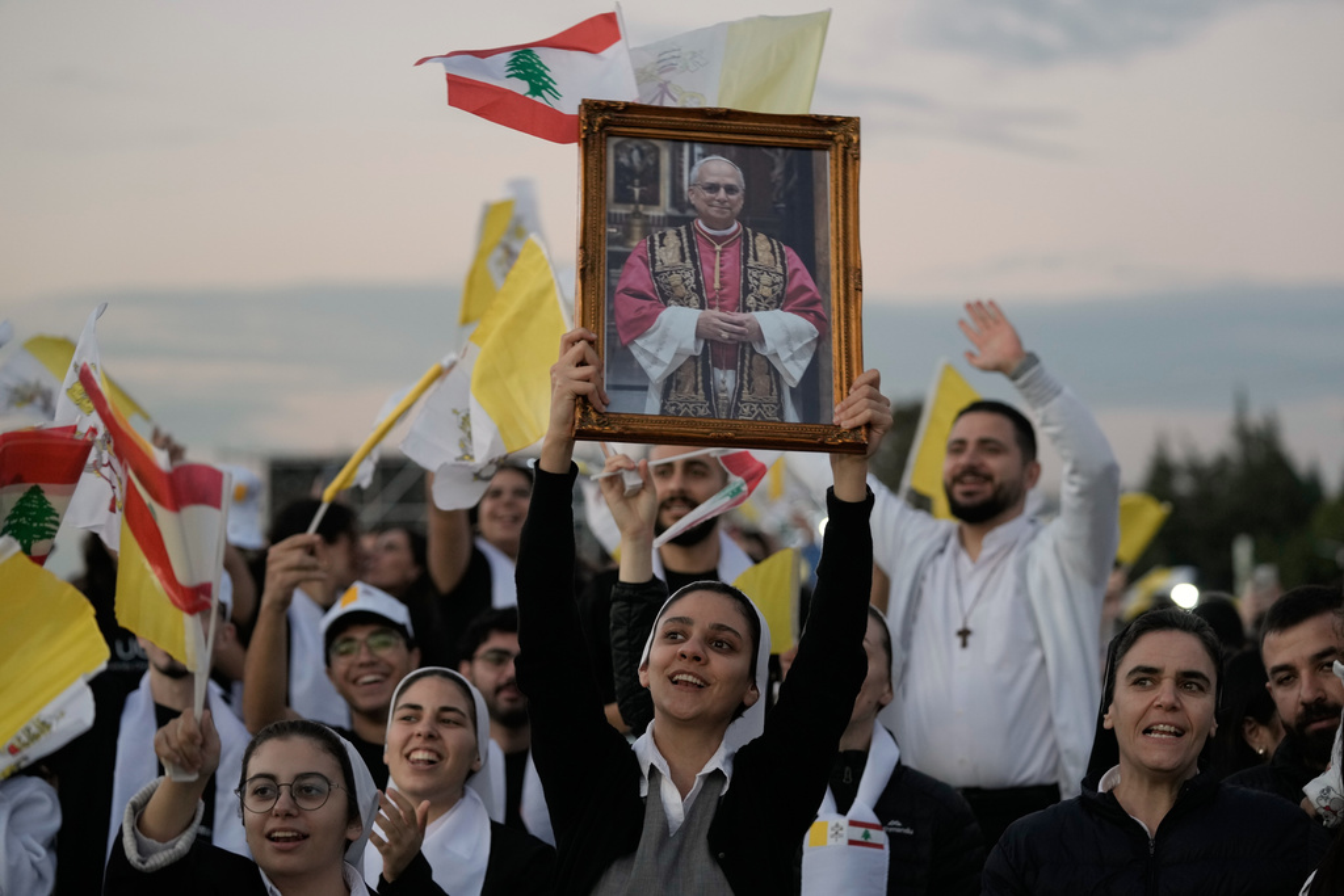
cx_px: 672
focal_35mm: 87
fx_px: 3248
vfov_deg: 15.7
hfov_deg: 23.4
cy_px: 448
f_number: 3.2
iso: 1250
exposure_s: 1/400
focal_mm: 87
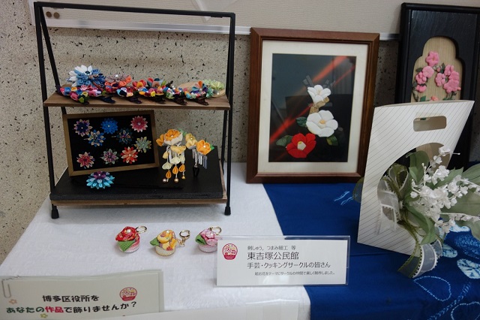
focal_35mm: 28
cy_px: 160
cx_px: 240
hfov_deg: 65.5
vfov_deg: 46.4
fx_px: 373
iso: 250
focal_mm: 10.4
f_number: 1.8
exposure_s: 1/30
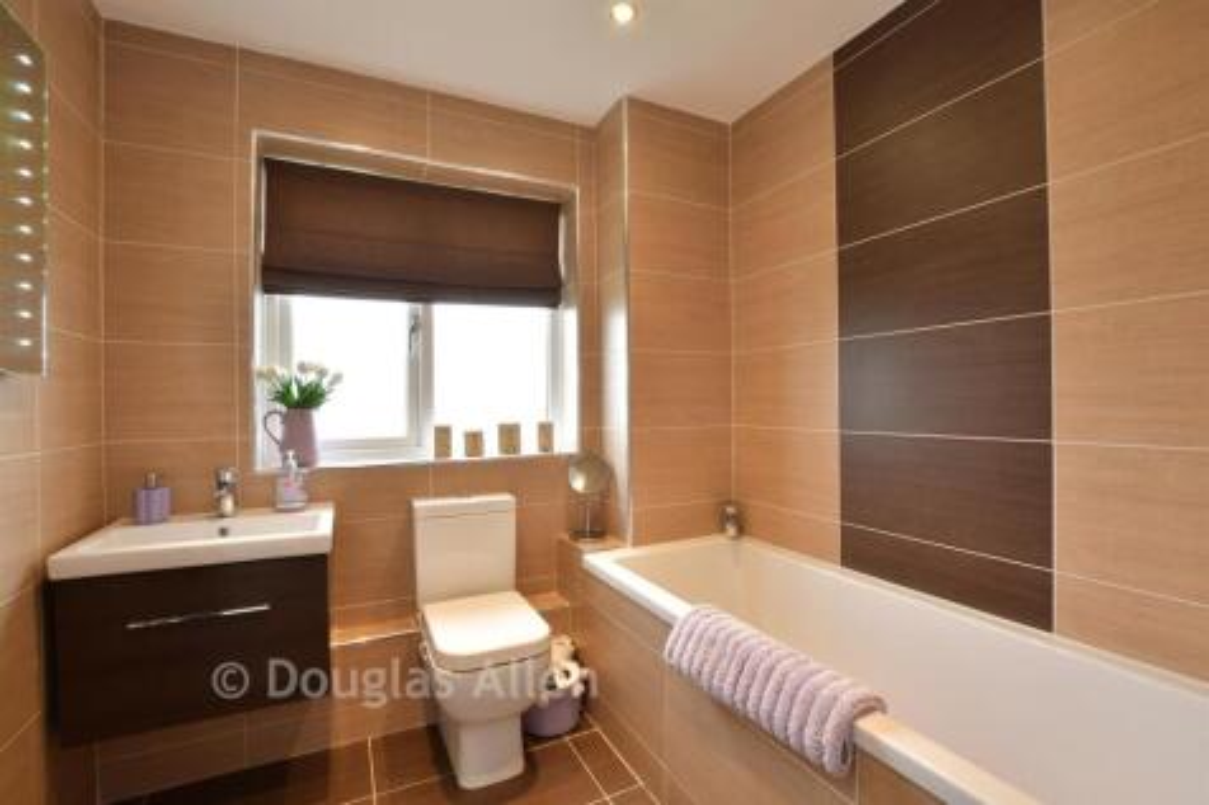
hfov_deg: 100.4
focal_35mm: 15
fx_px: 504
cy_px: 402
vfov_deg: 77.3
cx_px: 604
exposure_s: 1/5
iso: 250
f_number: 8
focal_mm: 10
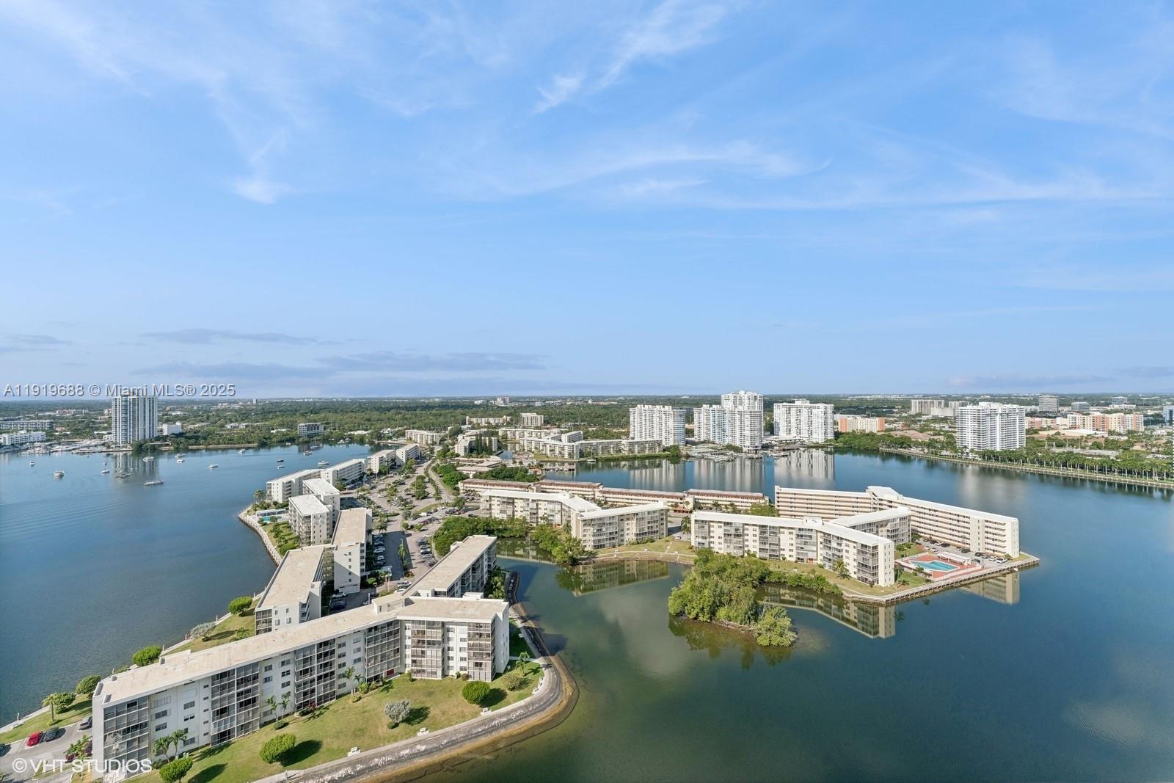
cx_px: 587
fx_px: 457
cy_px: 392
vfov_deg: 81.2
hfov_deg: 104.2
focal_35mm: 14
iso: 250
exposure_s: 1/1000
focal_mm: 14
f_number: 9
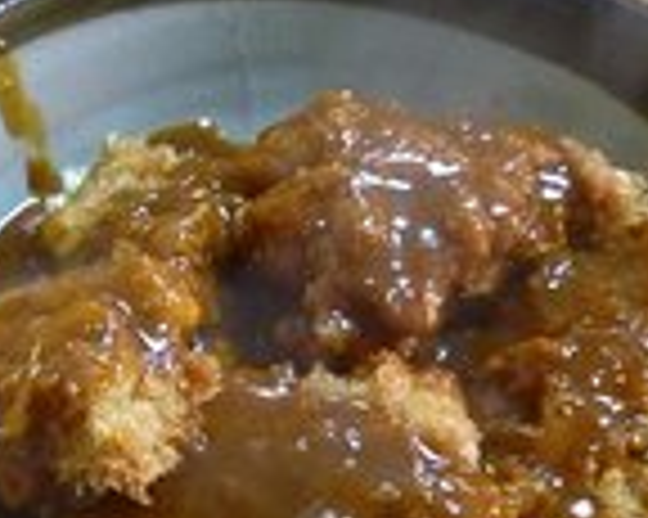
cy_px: 261
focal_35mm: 68
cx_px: 112
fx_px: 1303
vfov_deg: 22.5
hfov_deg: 27.3
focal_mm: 4.5
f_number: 3.1
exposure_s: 1/15
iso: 400
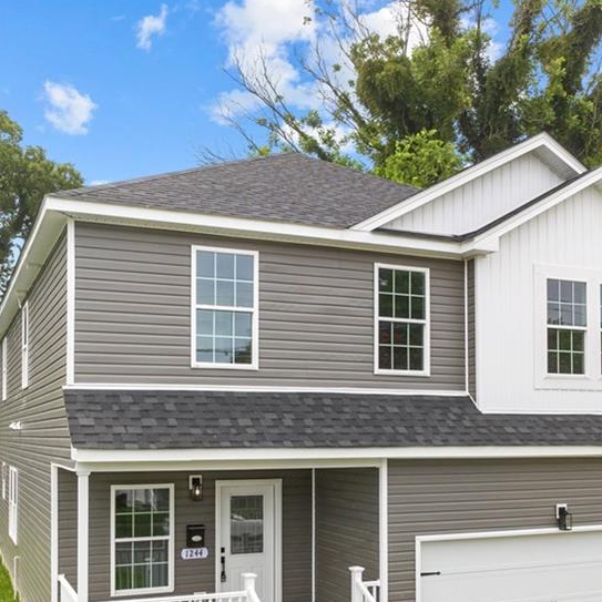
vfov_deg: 41.1
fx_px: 787
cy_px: 418
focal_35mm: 40
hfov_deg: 41.9
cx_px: 292
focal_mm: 12.29
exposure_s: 1/400
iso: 140
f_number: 2.8
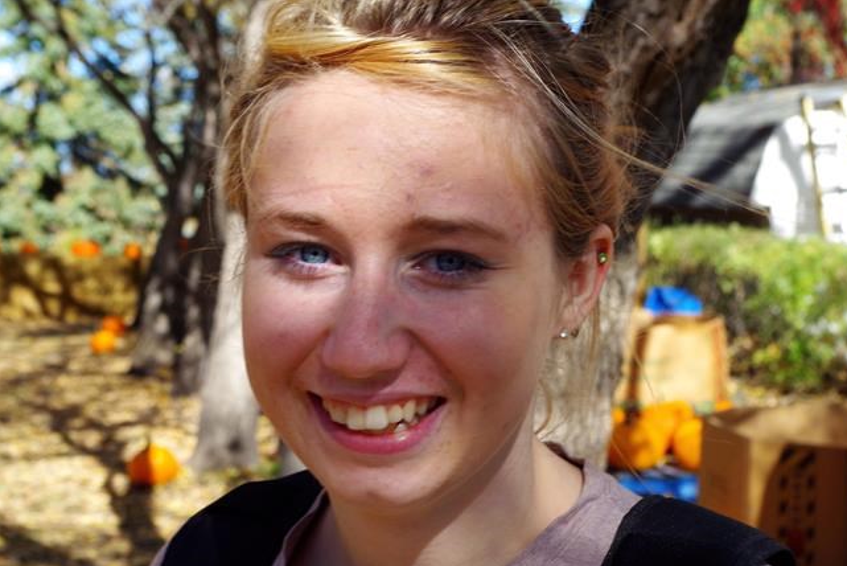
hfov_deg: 26.6
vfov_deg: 18.0
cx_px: 427
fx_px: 1789
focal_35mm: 76
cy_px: 285
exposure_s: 1/125
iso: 200
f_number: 11
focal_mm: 50
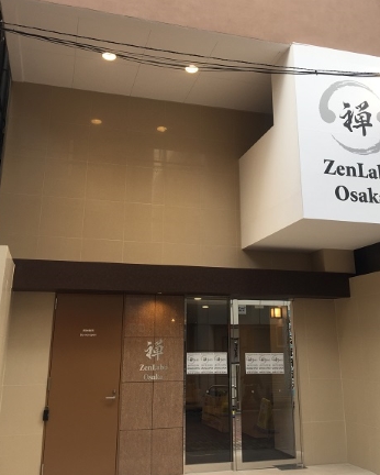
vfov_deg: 51.4
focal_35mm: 35
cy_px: 208
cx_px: 202
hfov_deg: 42.2
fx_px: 492
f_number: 2.2
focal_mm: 4.15
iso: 32
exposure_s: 1/101
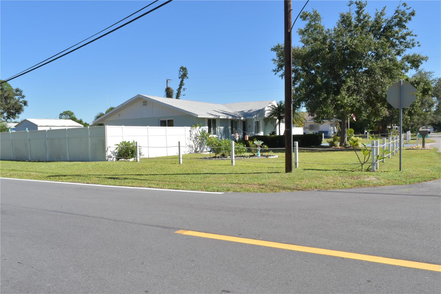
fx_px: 331
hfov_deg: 67.4
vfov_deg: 47.9
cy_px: 147
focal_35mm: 27
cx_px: 220
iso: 400
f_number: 18
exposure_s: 1/160
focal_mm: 18
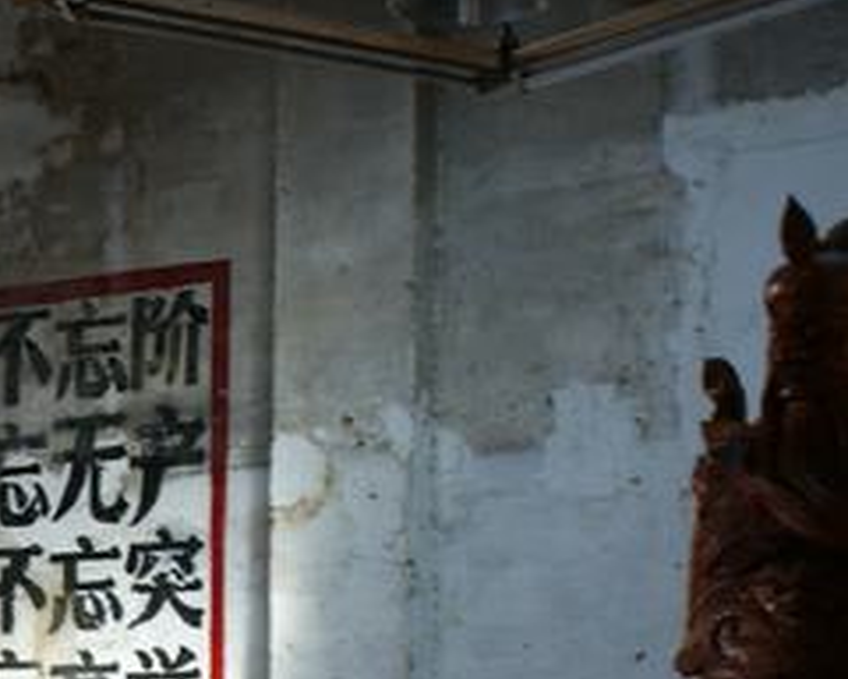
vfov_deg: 12.5
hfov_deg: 15.2
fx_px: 3091
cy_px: 562
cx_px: -113
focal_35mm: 123
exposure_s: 1/15
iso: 200
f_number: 5.6
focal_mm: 35
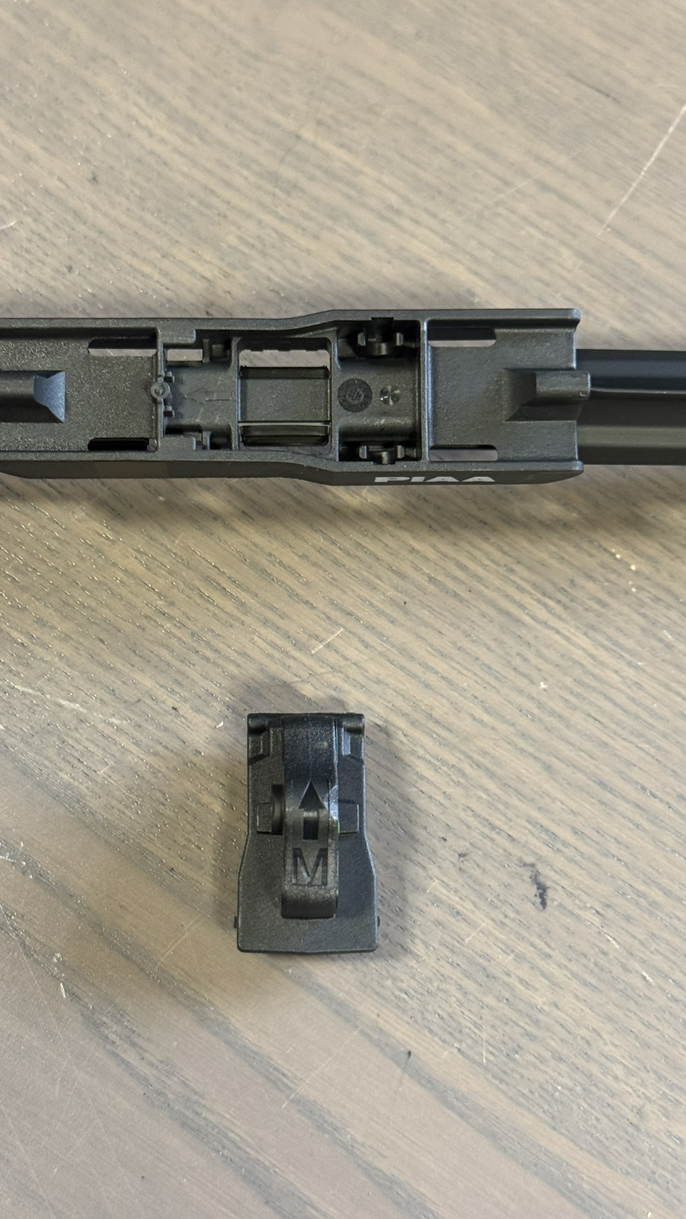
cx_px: 299
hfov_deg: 22.6
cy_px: 611
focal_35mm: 53
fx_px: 1714
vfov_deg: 39.2
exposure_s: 1/60
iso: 200
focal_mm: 6.76
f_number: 1.78
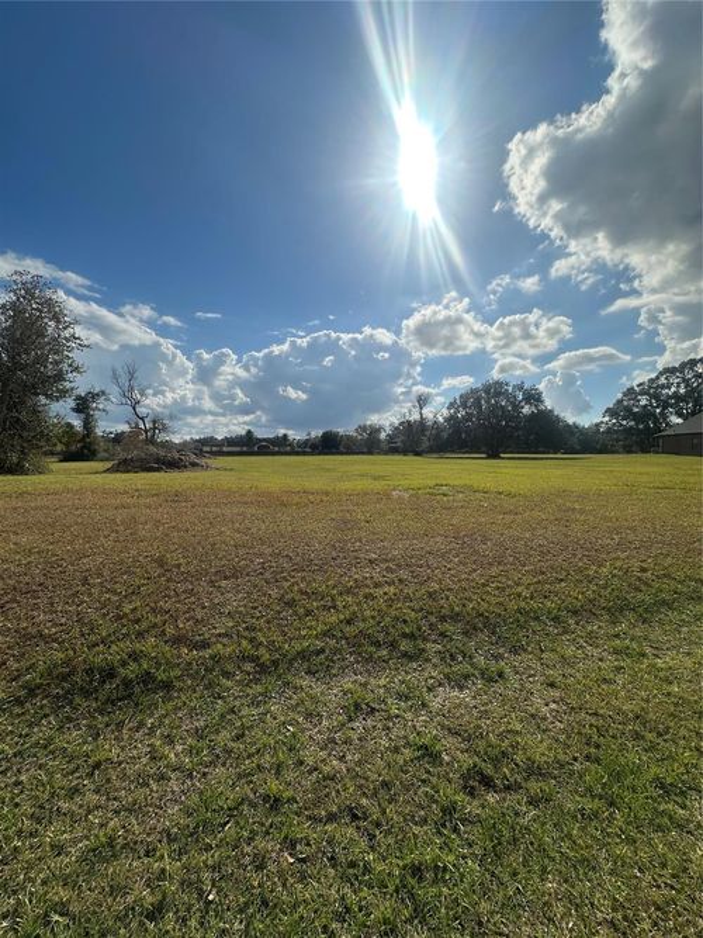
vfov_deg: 102.1
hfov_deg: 85.7
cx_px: 352
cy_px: 469
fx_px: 379
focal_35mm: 14
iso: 50
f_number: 2.2
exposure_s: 1/6494
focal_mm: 2.22
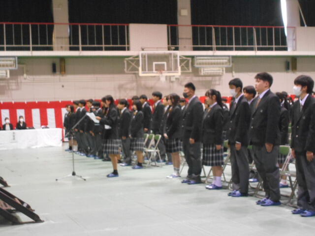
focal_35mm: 66
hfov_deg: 29.4
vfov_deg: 22.3
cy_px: 118
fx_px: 601
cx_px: 158
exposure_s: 1/10
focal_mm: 11.6
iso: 800
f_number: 5.3
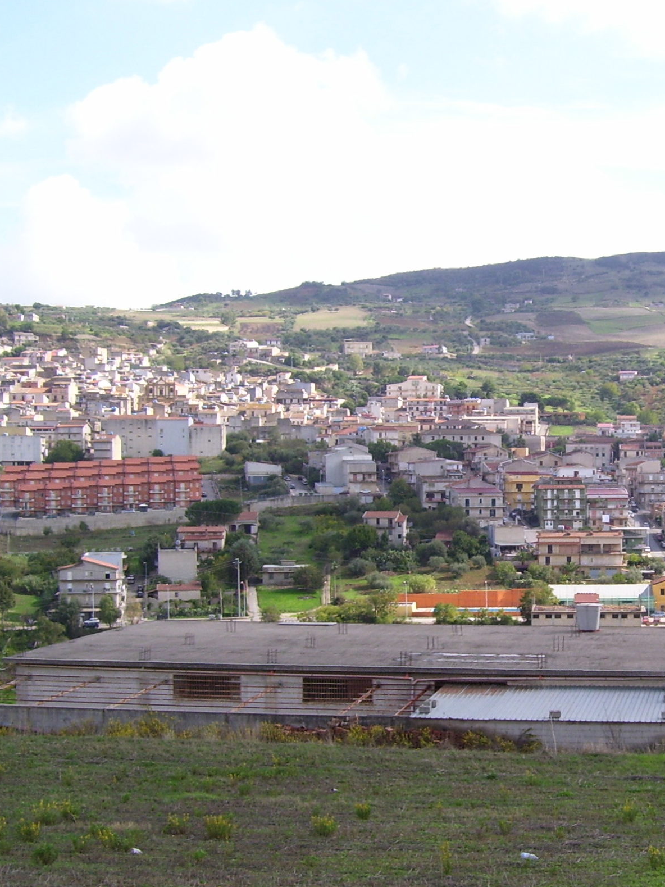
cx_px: 560
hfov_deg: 23.9
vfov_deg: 32.2
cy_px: 487
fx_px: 1537
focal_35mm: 60
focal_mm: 6
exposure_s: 1/350
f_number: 4.8
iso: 80
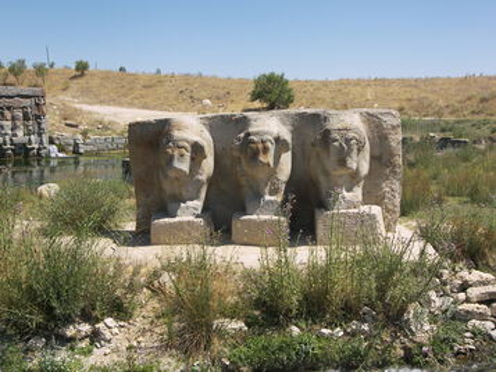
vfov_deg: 32.2
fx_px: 645
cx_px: 248
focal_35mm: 45
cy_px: 186
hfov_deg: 42.1
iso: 50
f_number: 3.6
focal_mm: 9.5
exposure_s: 1/640
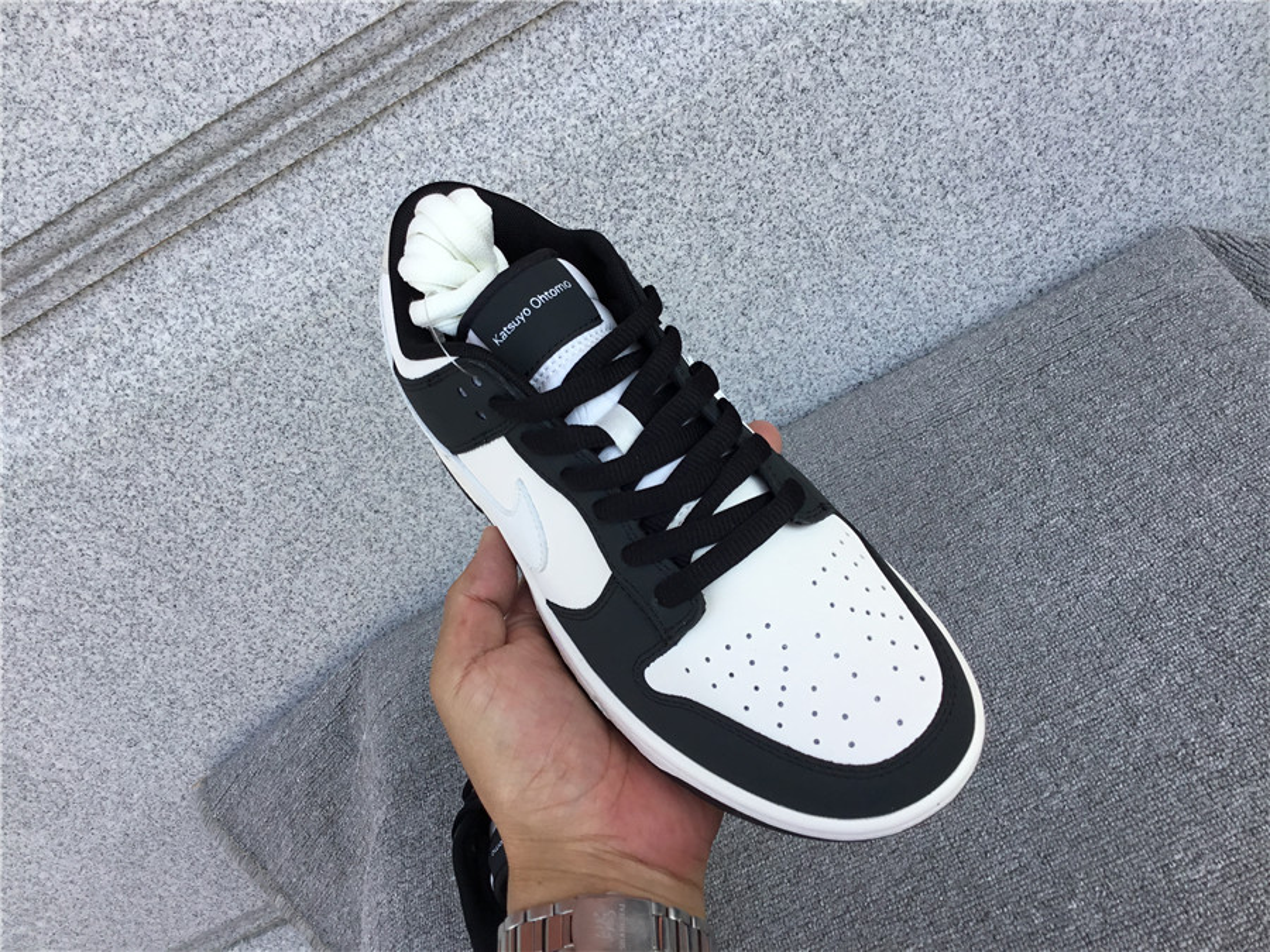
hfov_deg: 58.4
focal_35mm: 31
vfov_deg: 45.4
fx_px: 1137
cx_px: 635
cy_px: 476
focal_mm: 3.3
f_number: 2.4
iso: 25
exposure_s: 1/341
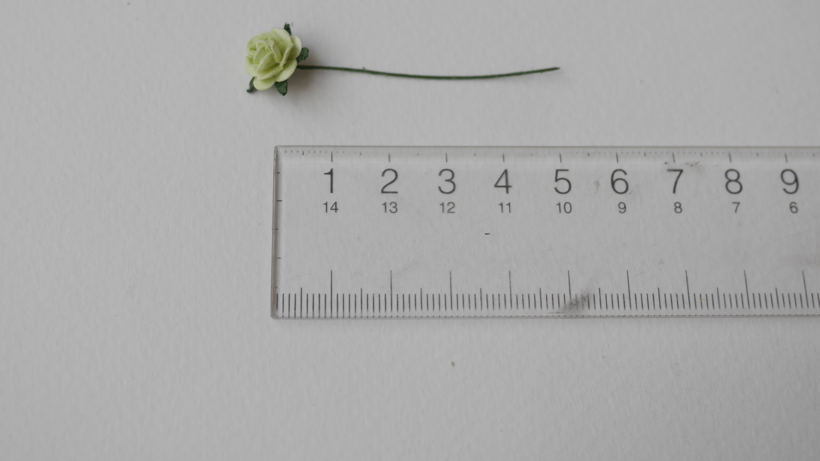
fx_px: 1131
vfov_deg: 22.8
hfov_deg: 39.8
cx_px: 359
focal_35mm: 52
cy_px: 102
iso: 200
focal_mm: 20
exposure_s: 1/200
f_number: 2.5
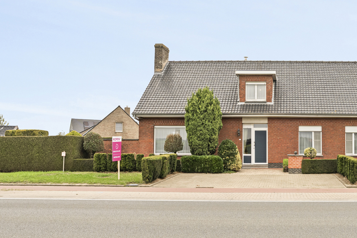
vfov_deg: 44.1
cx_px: 291
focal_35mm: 28
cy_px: 47
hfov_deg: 59.7
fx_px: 278
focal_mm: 16
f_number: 8
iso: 800
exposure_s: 1/125
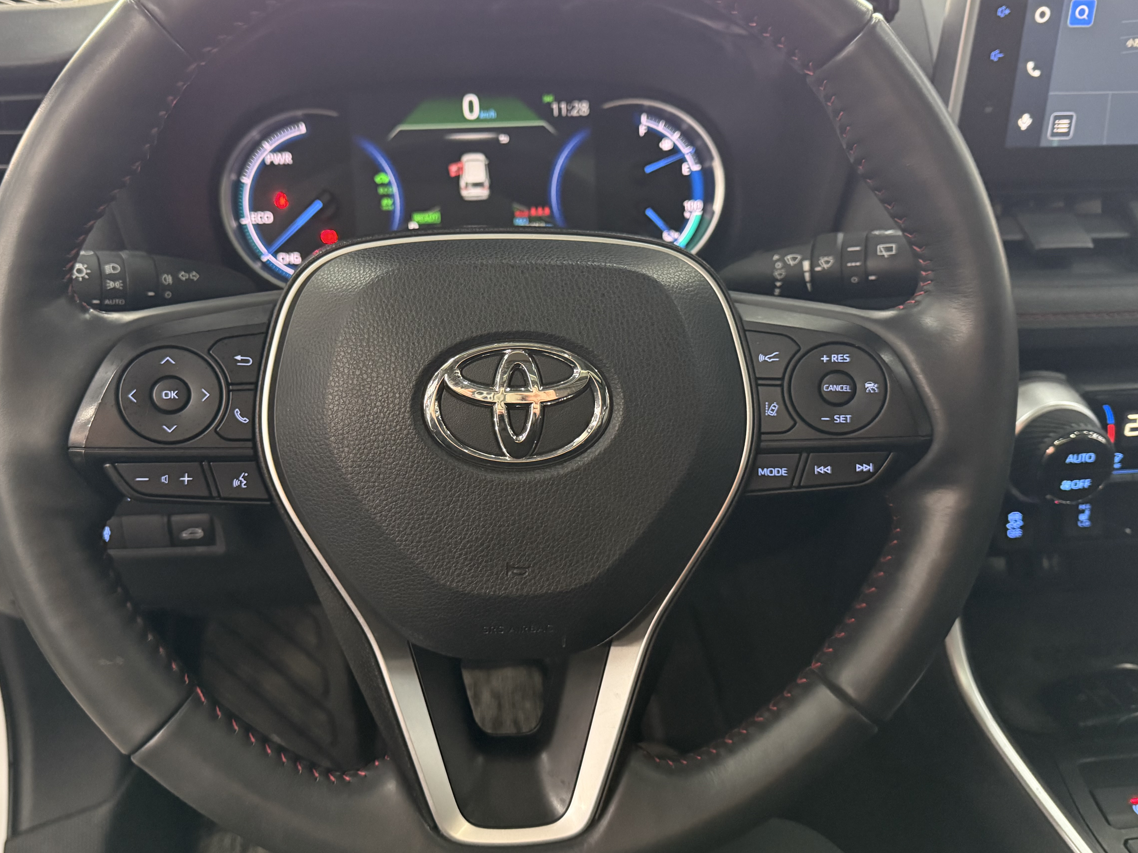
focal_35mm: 30
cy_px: 384
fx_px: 986
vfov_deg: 46.7
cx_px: 521
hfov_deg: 59.9
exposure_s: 1/33
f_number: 1.78
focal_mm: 6.76
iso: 800
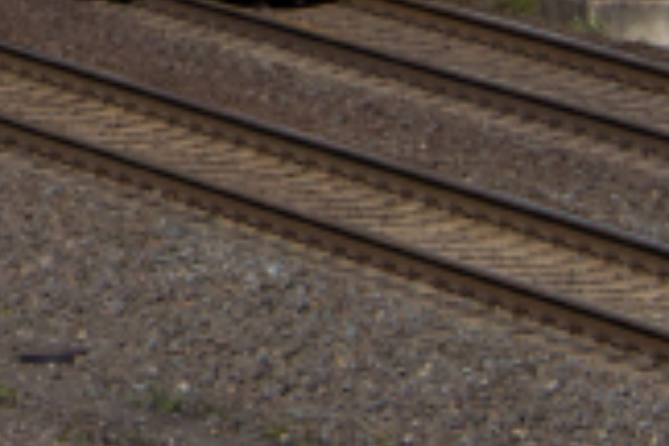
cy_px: -1041
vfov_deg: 1.7
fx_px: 14977
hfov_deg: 2.5
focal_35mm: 806
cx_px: -1235
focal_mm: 72.5
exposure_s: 1/800
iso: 200
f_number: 8
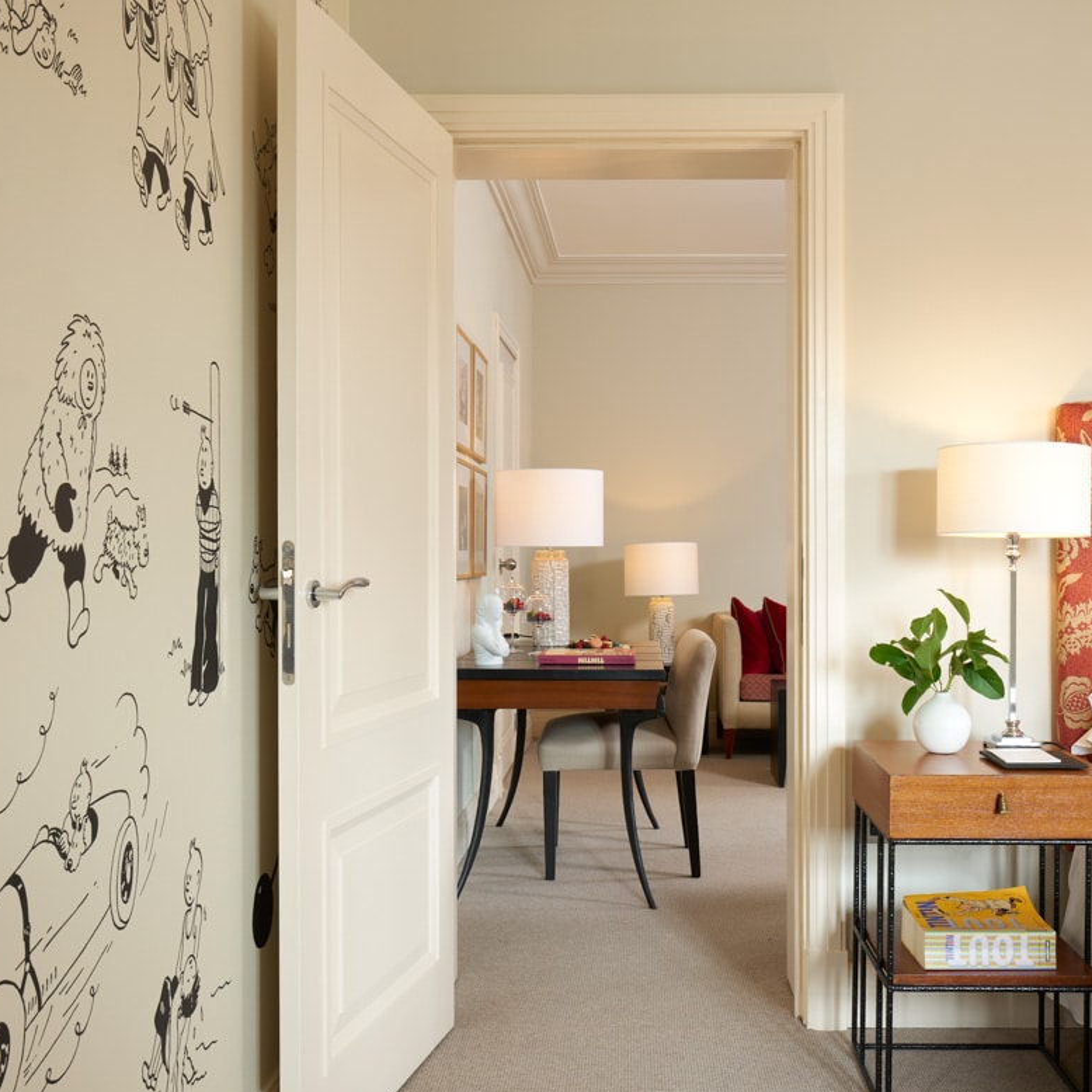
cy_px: 549
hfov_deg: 43.7
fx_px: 1356
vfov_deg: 43.9
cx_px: 643
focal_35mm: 38
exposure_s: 5
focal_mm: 29
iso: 200
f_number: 14
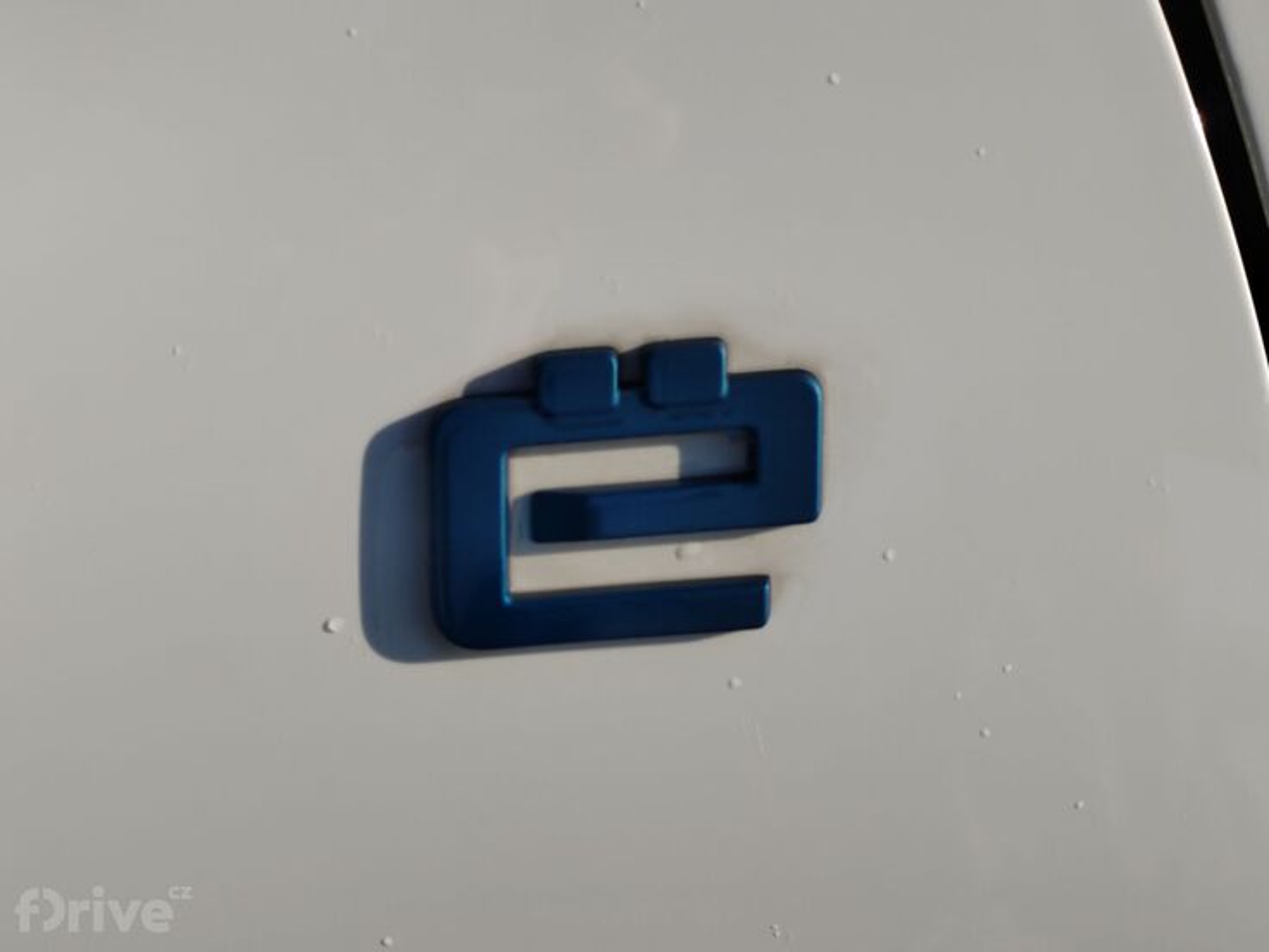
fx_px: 1980
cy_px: 476
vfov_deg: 27.0
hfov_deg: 35.5
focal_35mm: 54
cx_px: 634
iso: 100
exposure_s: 1/1595
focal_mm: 5.52
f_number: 1.9
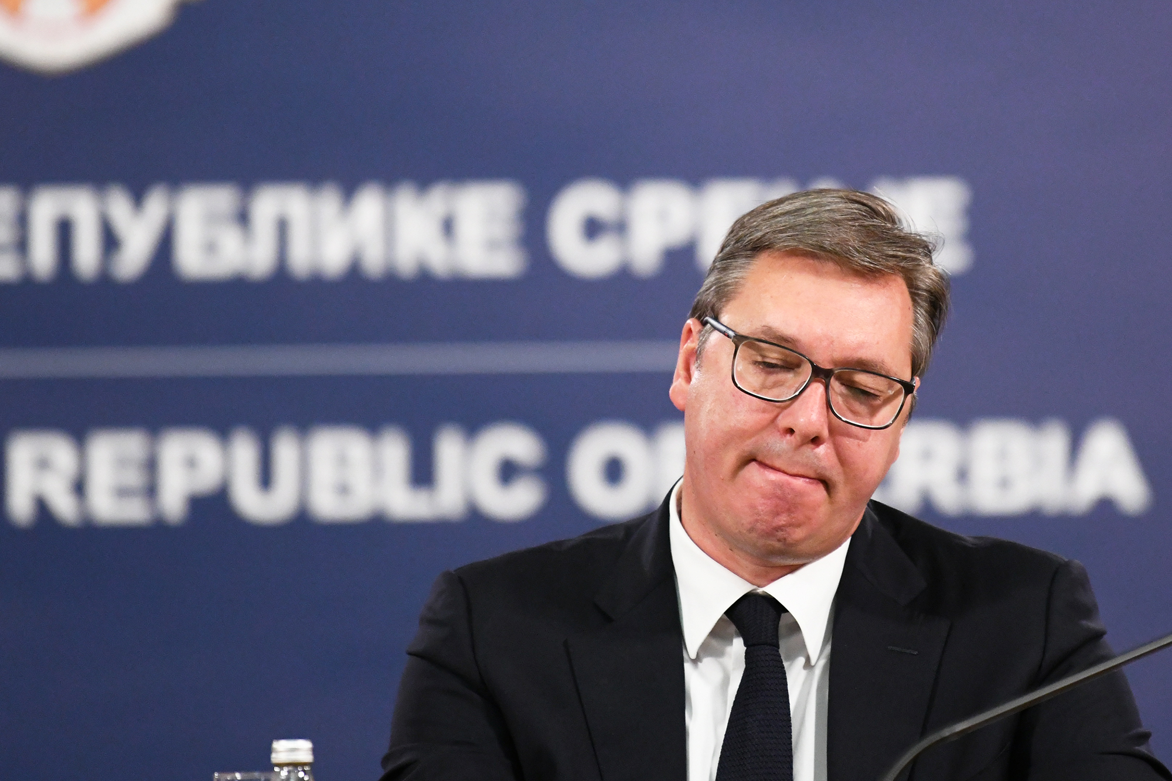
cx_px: 586
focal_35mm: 200
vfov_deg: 6.9
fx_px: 6512
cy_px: 390
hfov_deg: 10.3
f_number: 2.8
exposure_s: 1/250
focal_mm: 200
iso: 4000
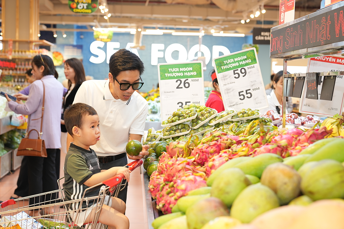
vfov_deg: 27.5
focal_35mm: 49
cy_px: 114
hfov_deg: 40.3
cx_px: 172
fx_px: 468
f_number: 3.2
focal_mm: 49
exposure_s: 1/125
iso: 640
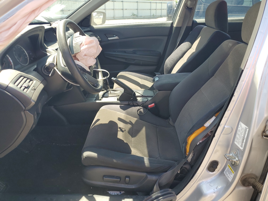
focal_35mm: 26
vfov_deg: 53.1
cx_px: 134
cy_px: 100
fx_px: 201
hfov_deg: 67.3
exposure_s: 1/417
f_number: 1.5
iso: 50
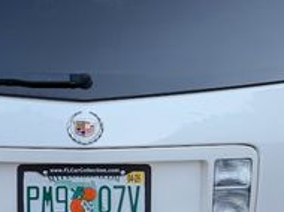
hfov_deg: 23.9
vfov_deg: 18.1
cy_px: 140
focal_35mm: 81
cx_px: 75
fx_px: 664
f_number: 1.78
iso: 80
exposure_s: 1/708
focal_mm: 6.76
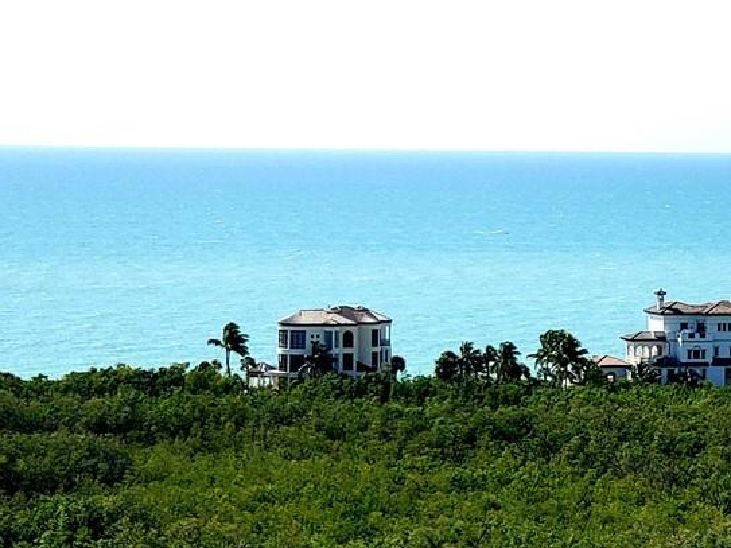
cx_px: 590
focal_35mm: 98
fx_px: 2069
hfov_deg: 19.8
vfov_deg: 15.1
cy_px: 362
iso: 50
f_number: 2.4
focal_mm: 6
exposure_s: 1/382
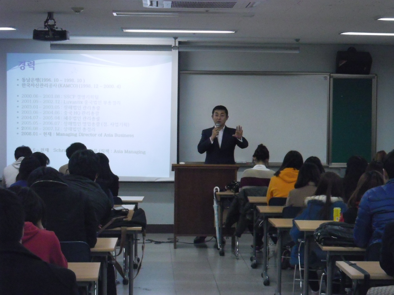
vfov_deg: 17.2
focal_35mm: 86
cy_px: 148
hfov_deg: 22.8
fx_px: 979
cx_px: 197
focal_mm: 15.4
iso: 400
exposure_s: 1/43
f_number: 4.3
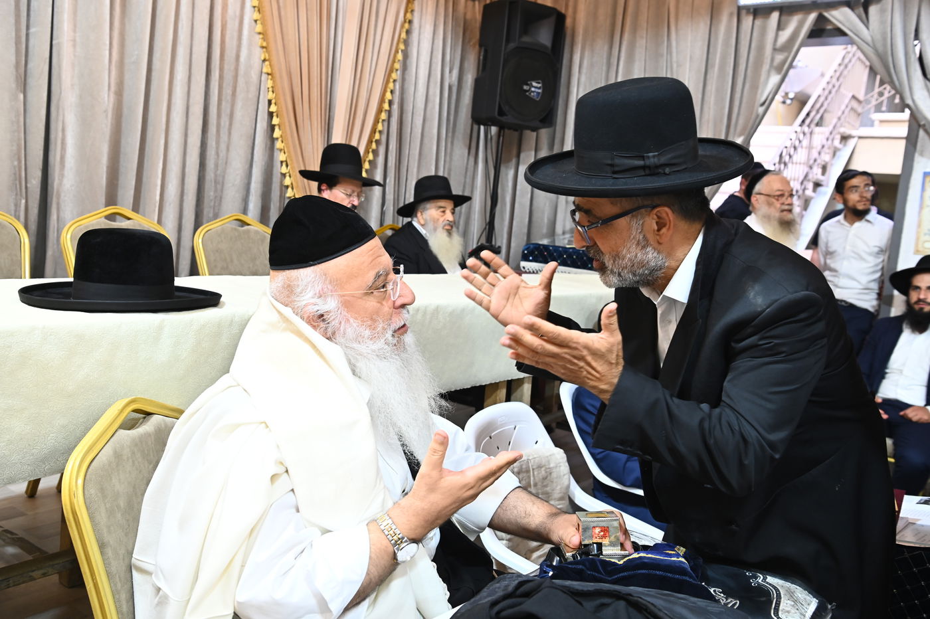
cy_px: 310
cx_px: 465
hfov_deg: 55.8
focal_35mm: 34
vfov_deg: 38.8
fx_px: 878
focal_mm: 34
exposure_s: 1/125
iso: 1600
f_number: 5.6
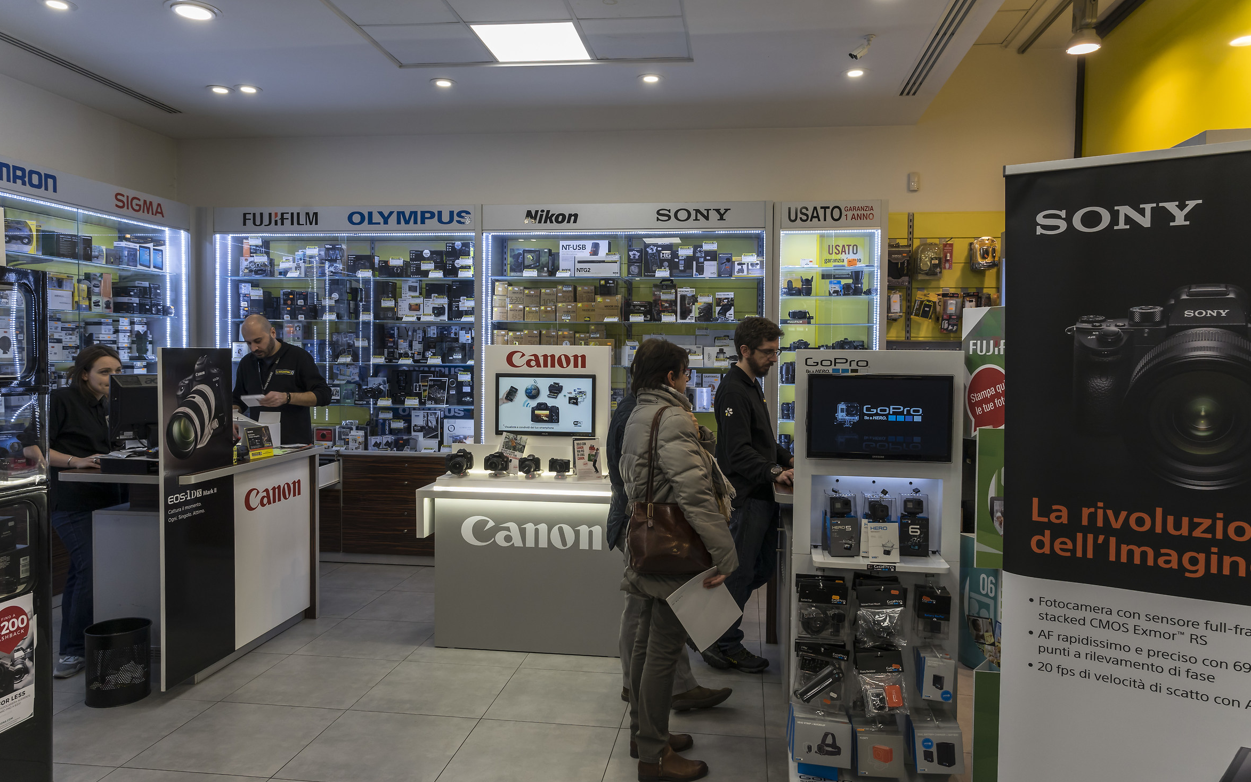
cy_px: 387
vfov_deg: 49.3
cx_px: 634
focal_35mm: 25
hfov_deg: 72.5
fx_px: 852
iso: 500
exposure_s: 1/40
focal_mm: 24
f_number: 8
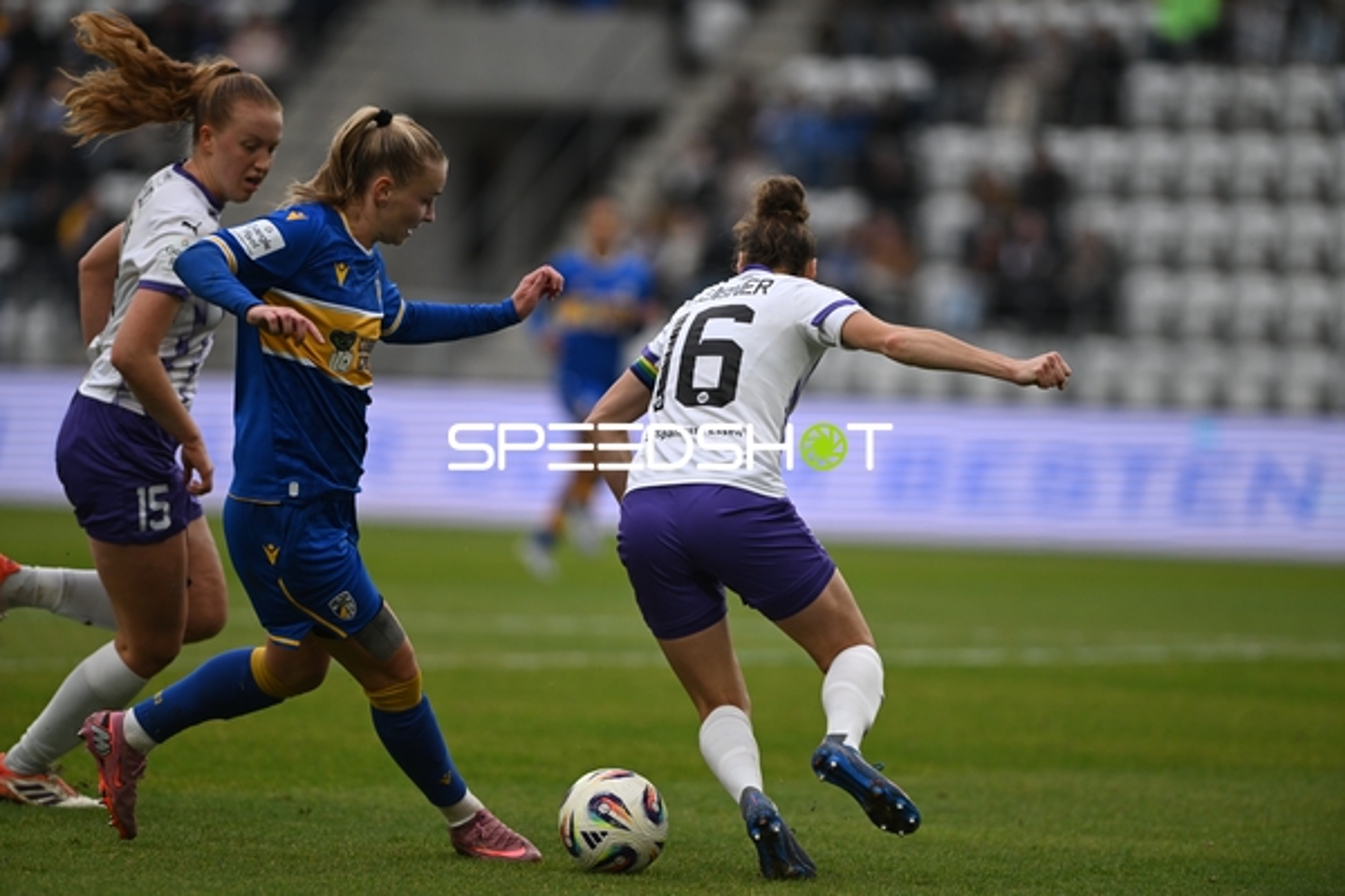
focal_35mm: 300
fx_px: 11207
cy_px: 448
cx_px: 672
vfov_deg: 4.6
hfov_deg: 6.9
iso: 720
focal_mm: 300
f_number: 2.8
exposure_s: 1/2000
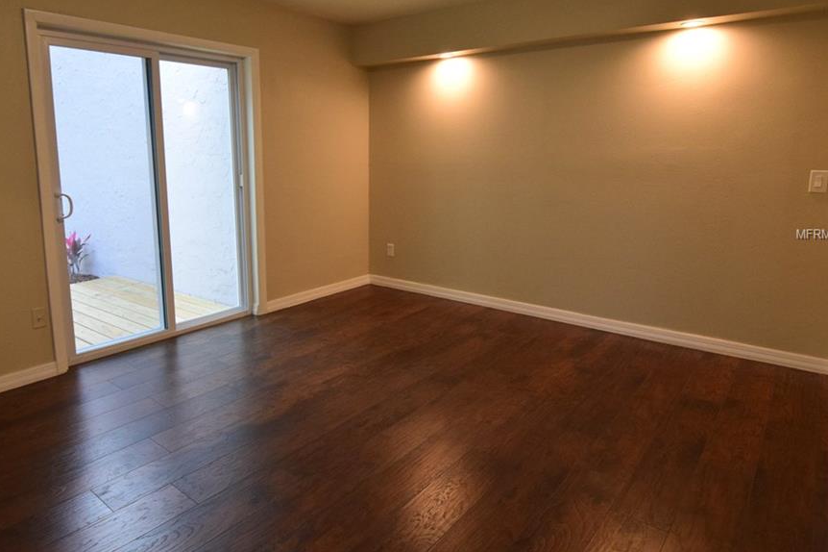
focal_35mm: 20
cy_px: 235
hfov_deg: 84.7
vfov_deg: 62.6
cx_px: 359
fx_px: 450
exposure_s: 1/60
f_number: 7.1
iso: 1600
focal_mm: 11
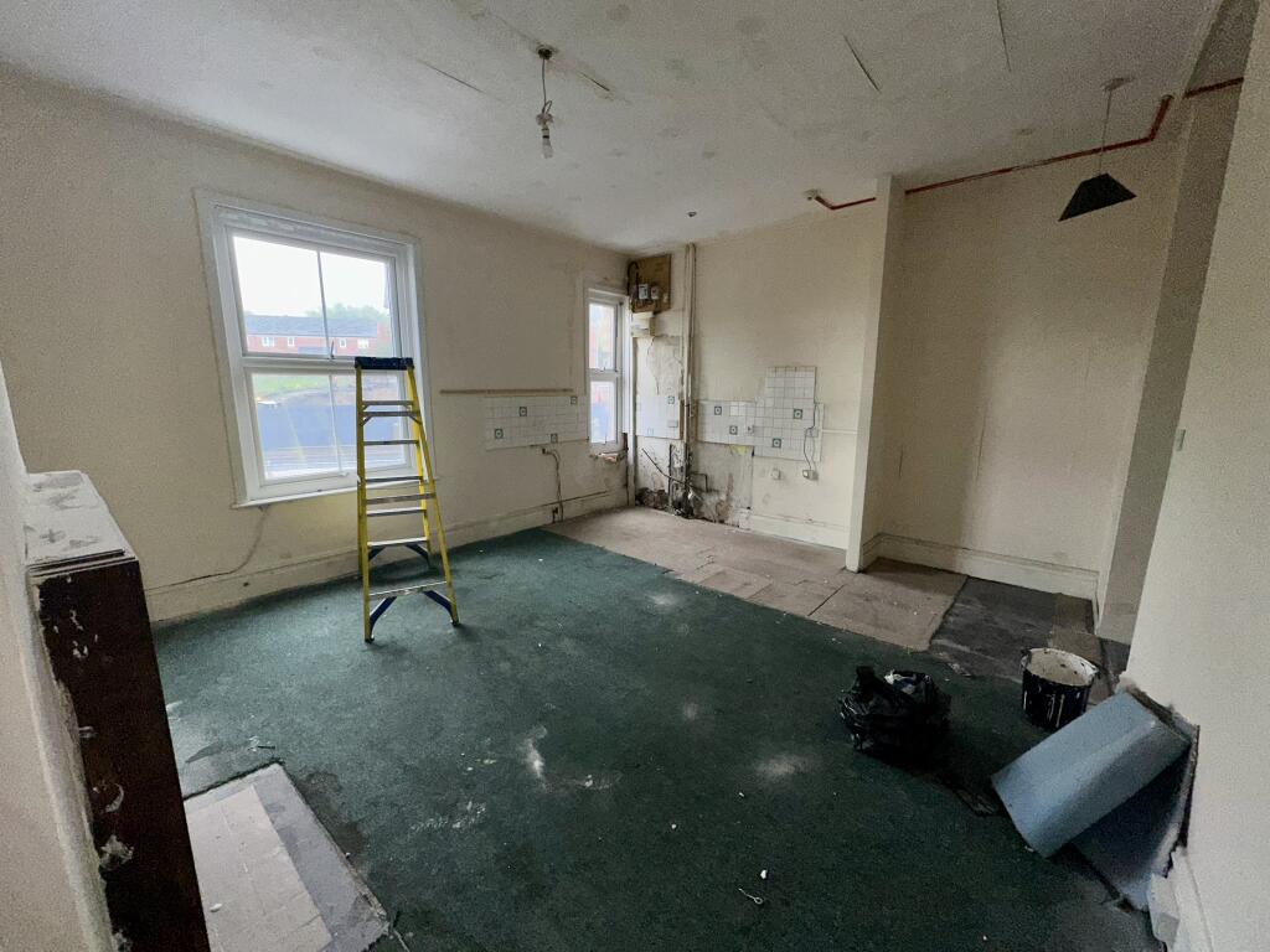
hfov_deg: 102.1
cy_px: 476
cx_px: 635
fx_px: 514
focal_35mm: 14
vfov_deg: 85.7
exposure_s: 1/122
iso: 64
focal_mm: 2.22
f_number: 2.2
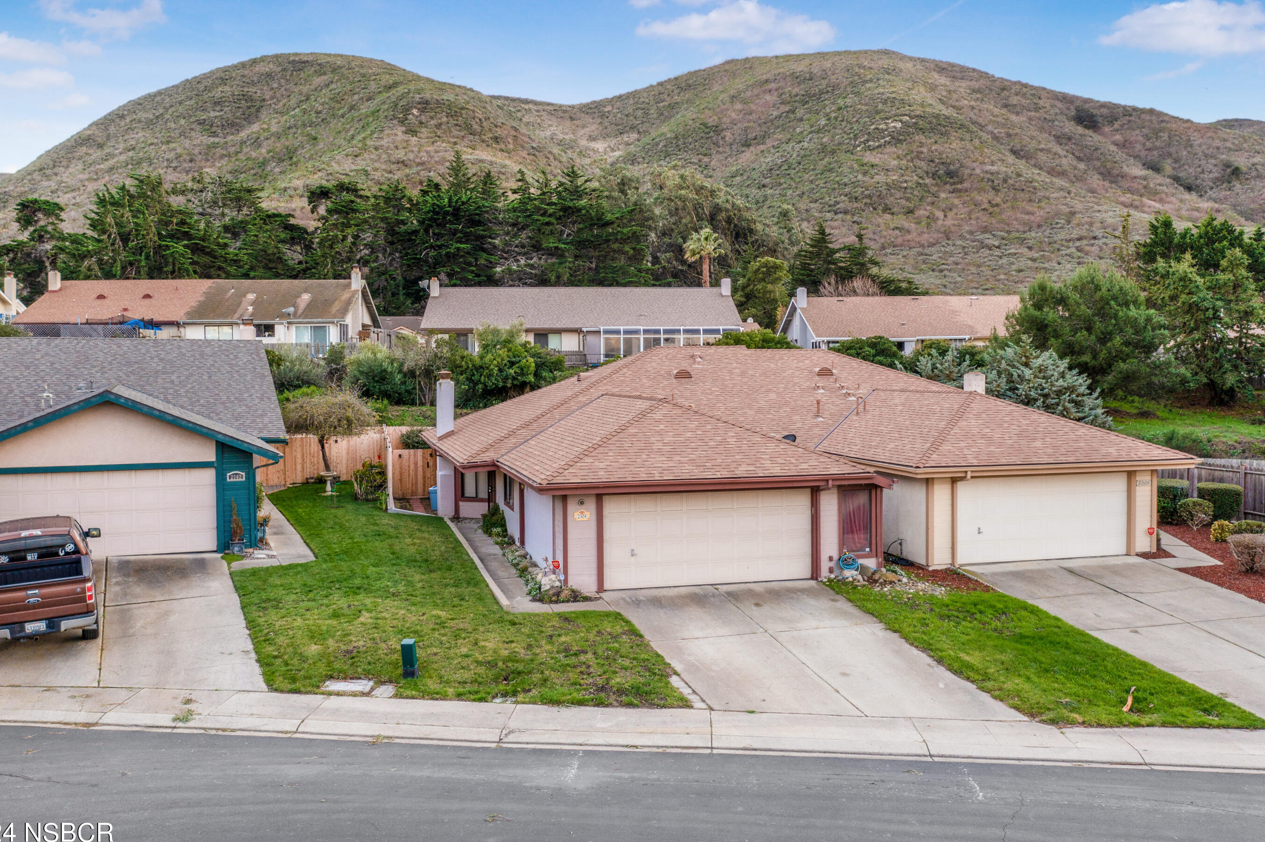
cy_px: 409
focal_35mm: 31
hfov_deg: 60.3
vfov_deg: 42.3
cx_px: 637
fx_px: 1089
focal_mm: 10.26
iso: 100
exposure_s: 1/120
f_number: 4
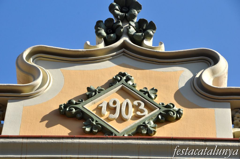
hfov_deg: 12.2
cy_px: 80
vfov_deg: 8.1
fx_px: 1119
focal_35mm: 168
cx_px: 120
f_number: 11
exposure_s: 1/500
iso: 500
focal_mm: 112
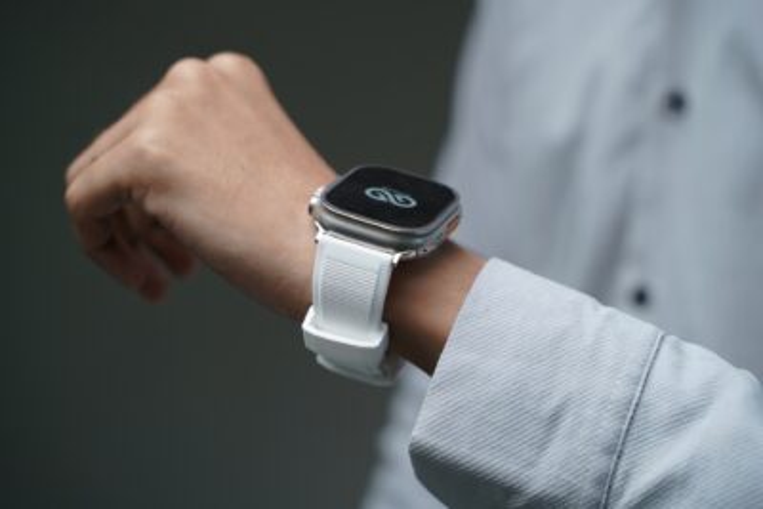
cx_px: 382
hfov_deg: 27.0
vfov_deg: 18.2
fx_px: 1590
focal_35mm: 75
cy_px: 254
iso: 500
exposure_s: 1/90
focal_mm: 75
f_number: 4
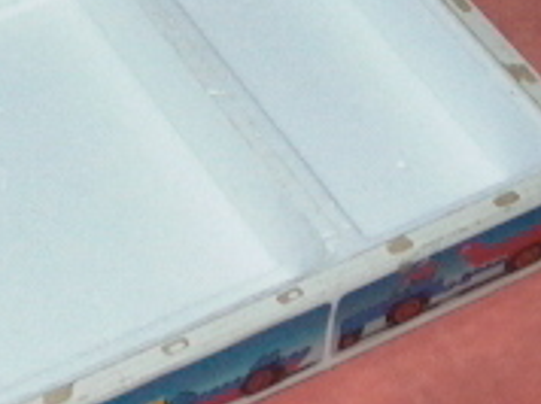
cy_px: -73
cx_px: -79
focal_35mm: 137
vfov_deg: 10.6
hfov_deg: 14.1
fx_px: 2138
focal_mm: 8.19
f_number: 2.13
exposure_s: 1/64.2
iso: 100
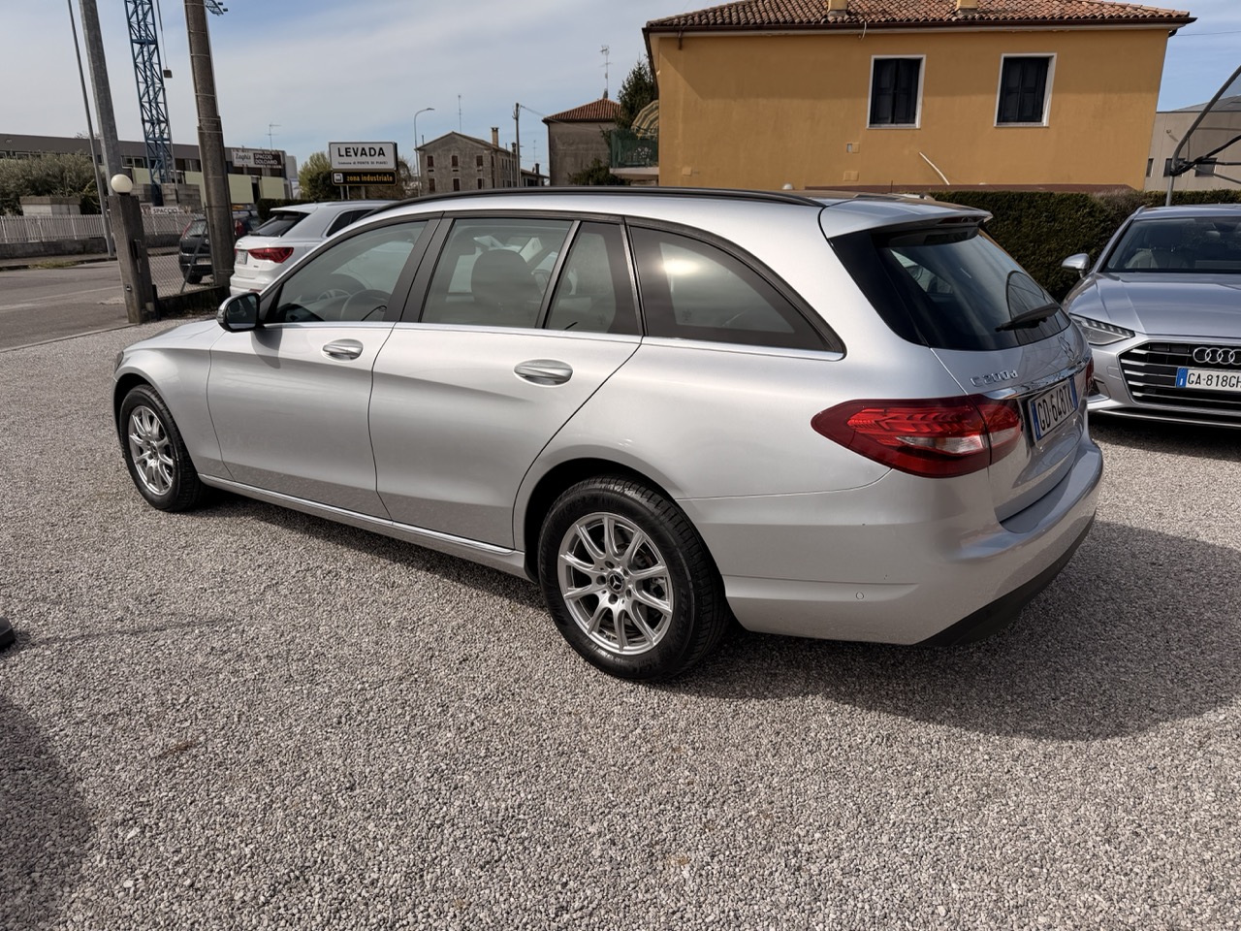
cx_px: 620
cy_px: 466
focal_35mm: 24
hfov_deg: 71.6
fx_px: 860
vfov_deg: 56.8
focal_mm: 6.76
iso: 80
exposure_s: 1/8130
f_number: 1.78
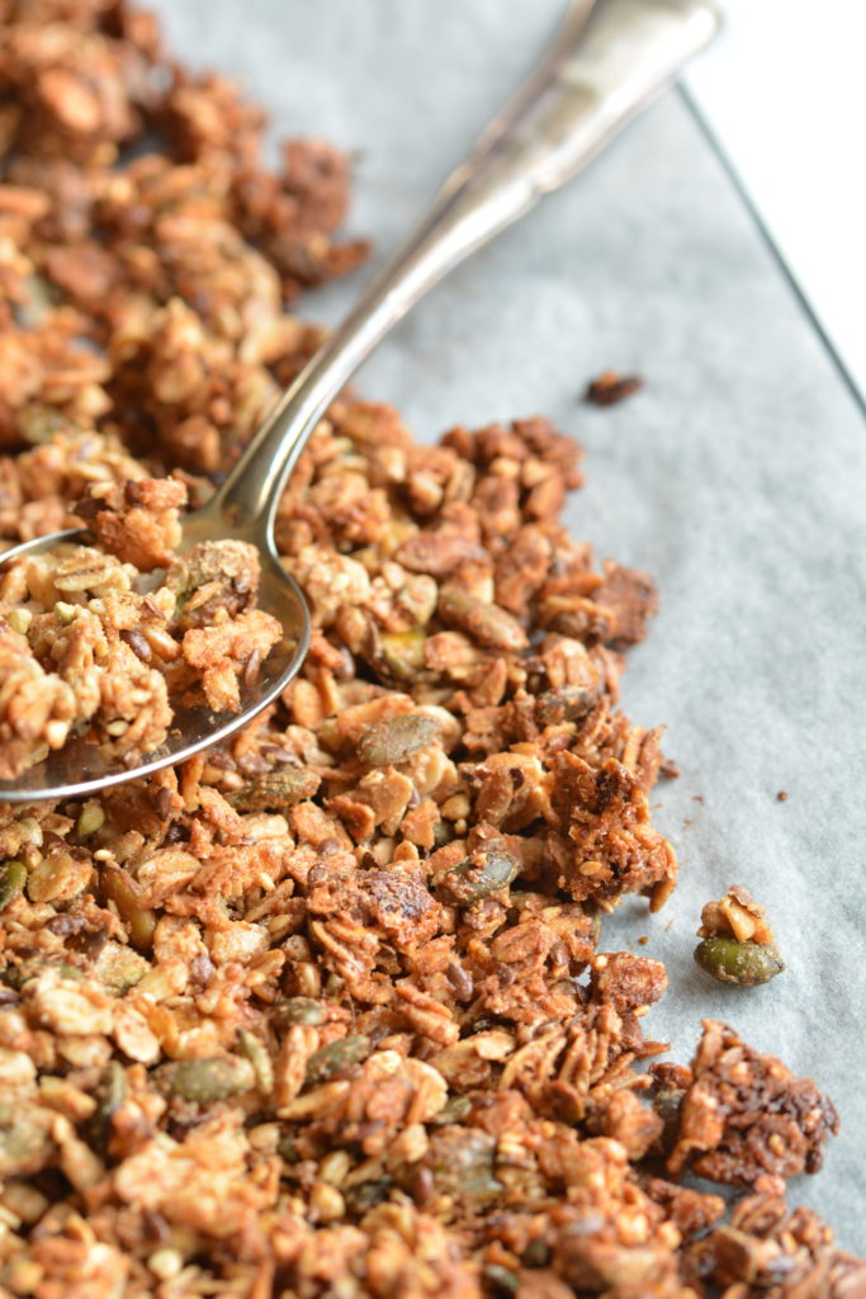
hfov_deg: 8.7
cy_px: 650
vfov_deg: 13.0
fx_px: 5681
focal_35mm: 158
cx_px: 433
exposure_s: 1/20
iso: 200
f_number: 5.6
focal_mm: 105
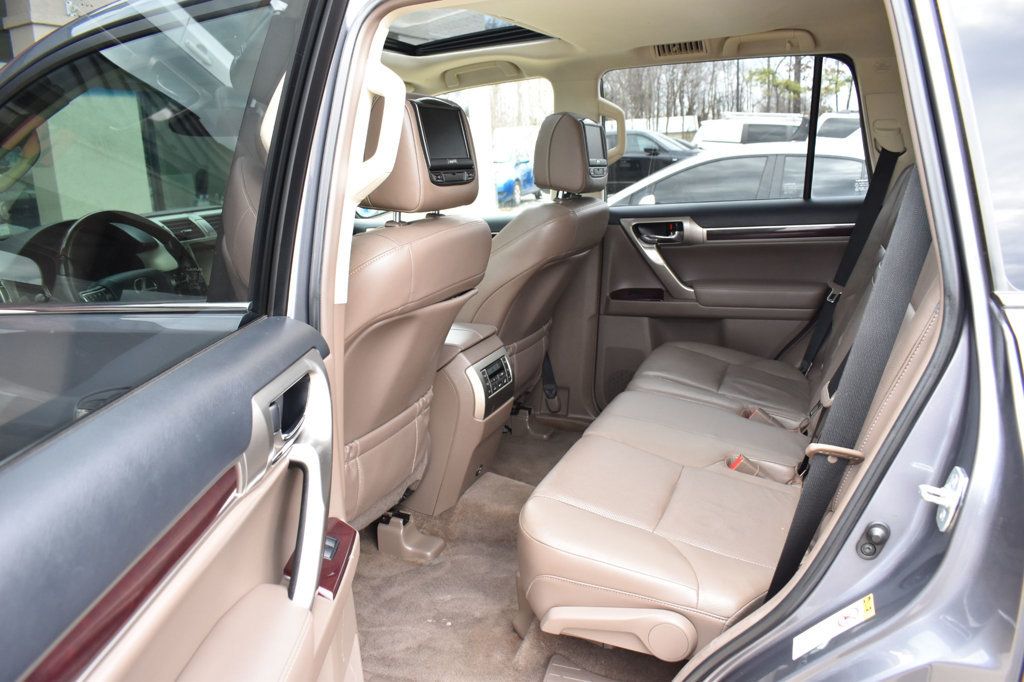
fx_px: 768
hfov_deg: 67.4
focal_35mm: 27
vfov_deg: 47.9
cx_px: 512
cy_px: 341
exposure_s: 1/125
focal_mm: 18
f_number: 5.6
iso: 720
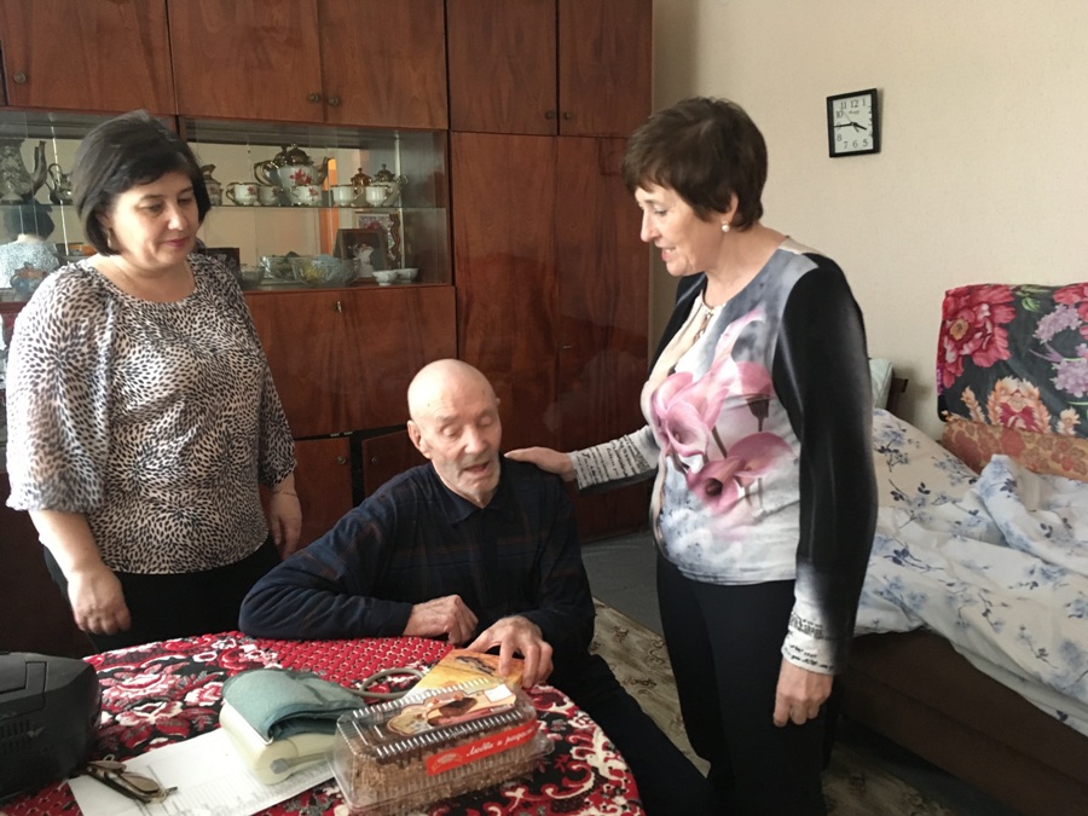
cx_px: 544
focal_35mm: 29
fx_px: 911
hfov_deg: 61.7
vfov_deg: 48.2
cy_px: 408
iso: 400
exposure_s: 1/17
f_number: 2.2
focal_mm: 4.15
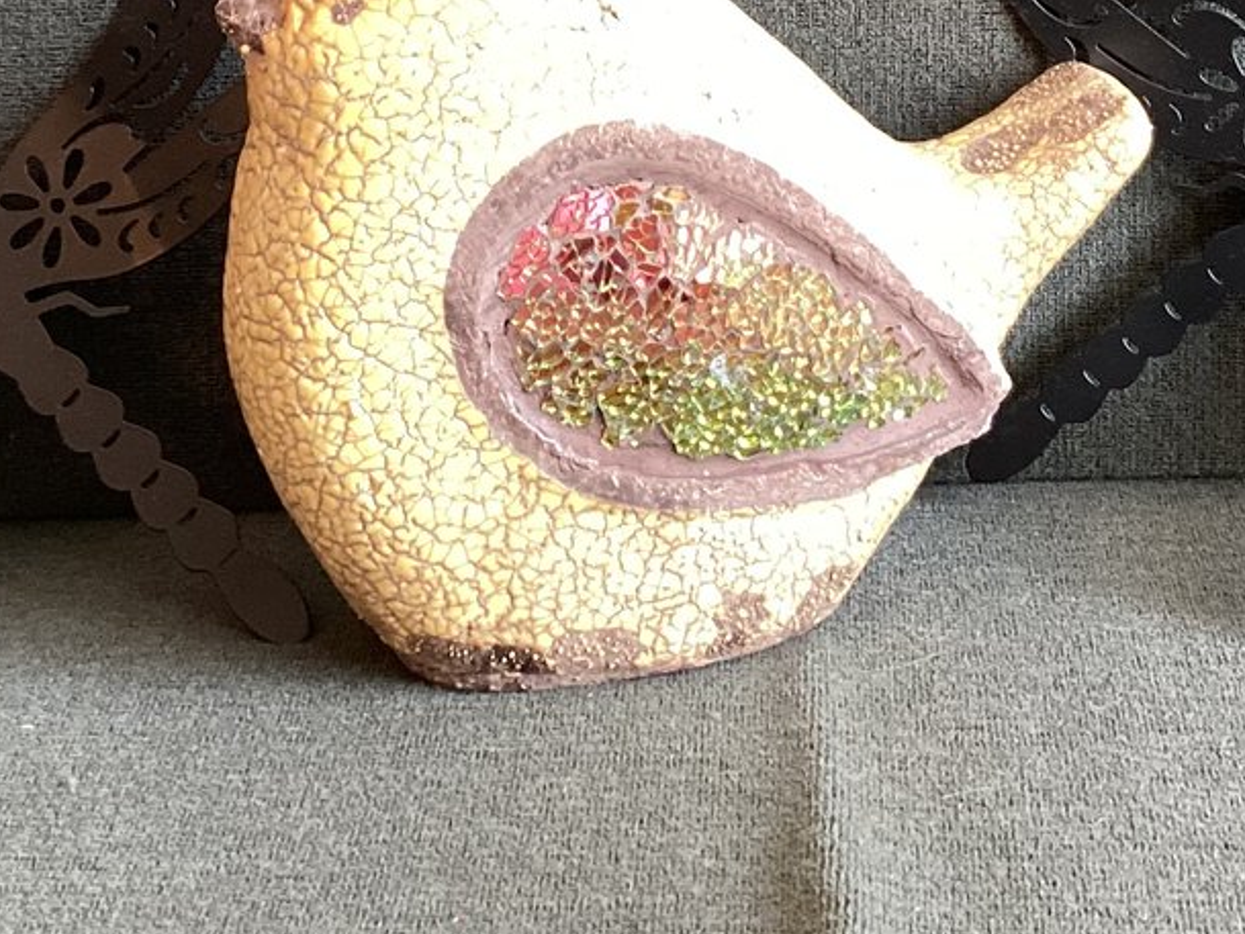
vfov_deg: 18.3
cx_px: 802
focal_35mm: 77
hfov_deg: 25.2
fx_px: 2770
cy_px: -150
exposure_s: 1/50
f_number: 2.4
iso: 160
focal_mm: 3.3
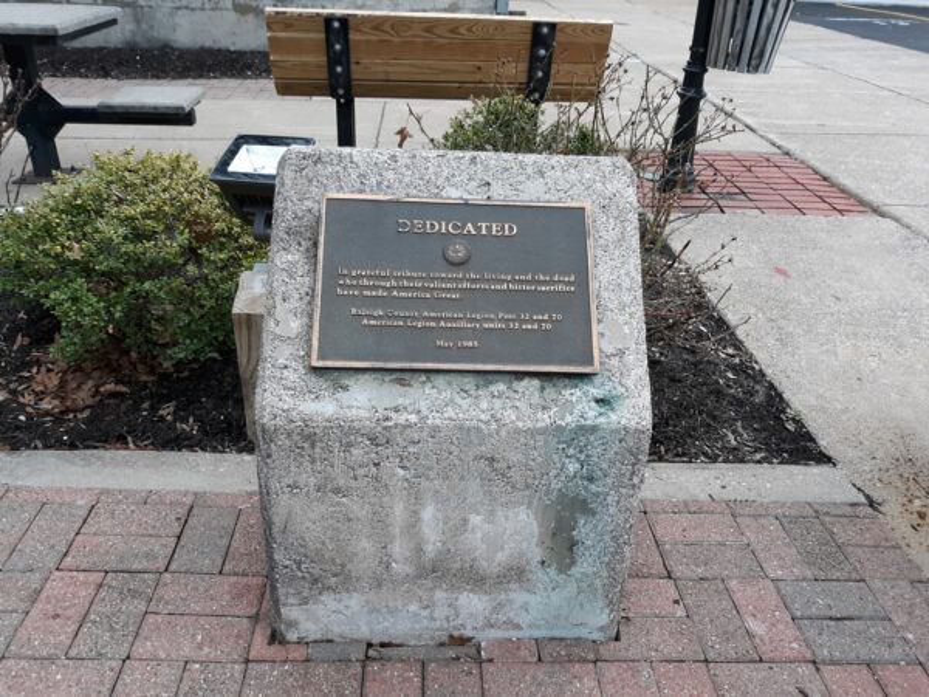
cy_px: 348
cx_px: 464
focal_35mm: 28
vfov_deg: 49.7
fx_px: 751
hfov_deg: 63.4
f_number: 1.7
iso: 40
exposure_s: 1/120
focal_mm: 3.7
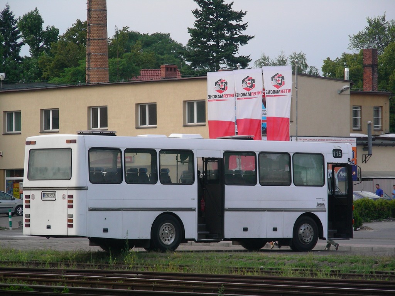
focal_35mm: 196
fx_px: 2237
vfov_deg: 7.6
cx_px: 198
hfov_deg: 10.1
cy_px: 148
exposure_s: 1/205
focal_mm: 32.7
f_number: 3.5
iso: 50
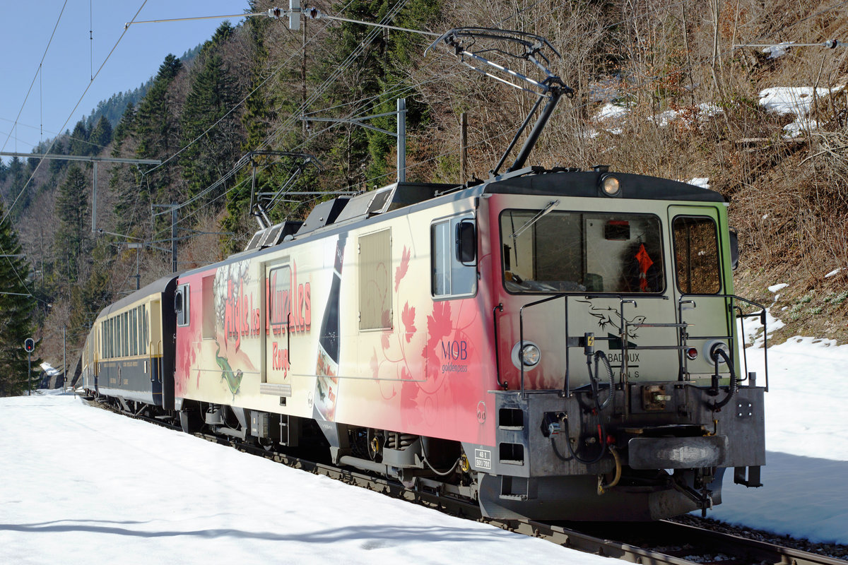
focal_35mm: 52
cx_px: 424
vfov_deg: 25.8
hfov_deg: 37.9
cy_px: 282
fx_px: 1237
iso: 100
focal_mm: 35
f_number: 5.6
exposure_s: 1/640
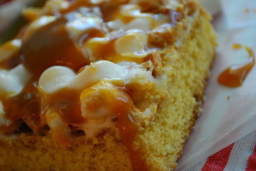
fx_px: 534
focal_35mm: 75
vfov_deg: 18.2
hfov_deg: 27.0
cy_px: 86
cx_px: 128
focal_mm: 50
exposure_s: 1/40
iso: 800
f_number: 5.6
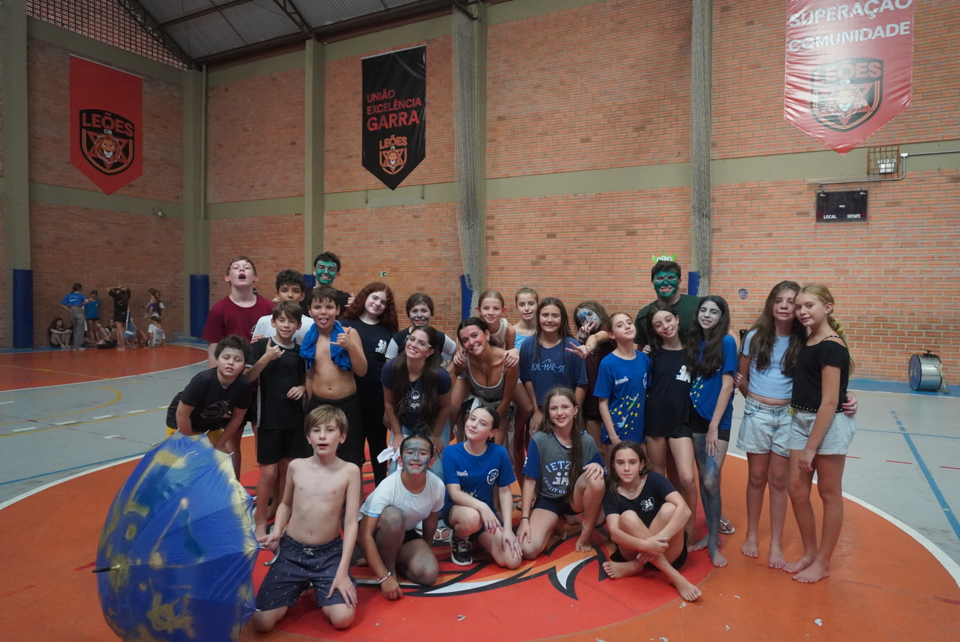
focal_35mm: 24
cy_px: 321
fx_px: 640
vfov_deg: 53.2
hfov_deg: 73.7
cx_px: 480
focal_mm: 16
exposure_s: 1/160
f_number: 4
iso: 3200
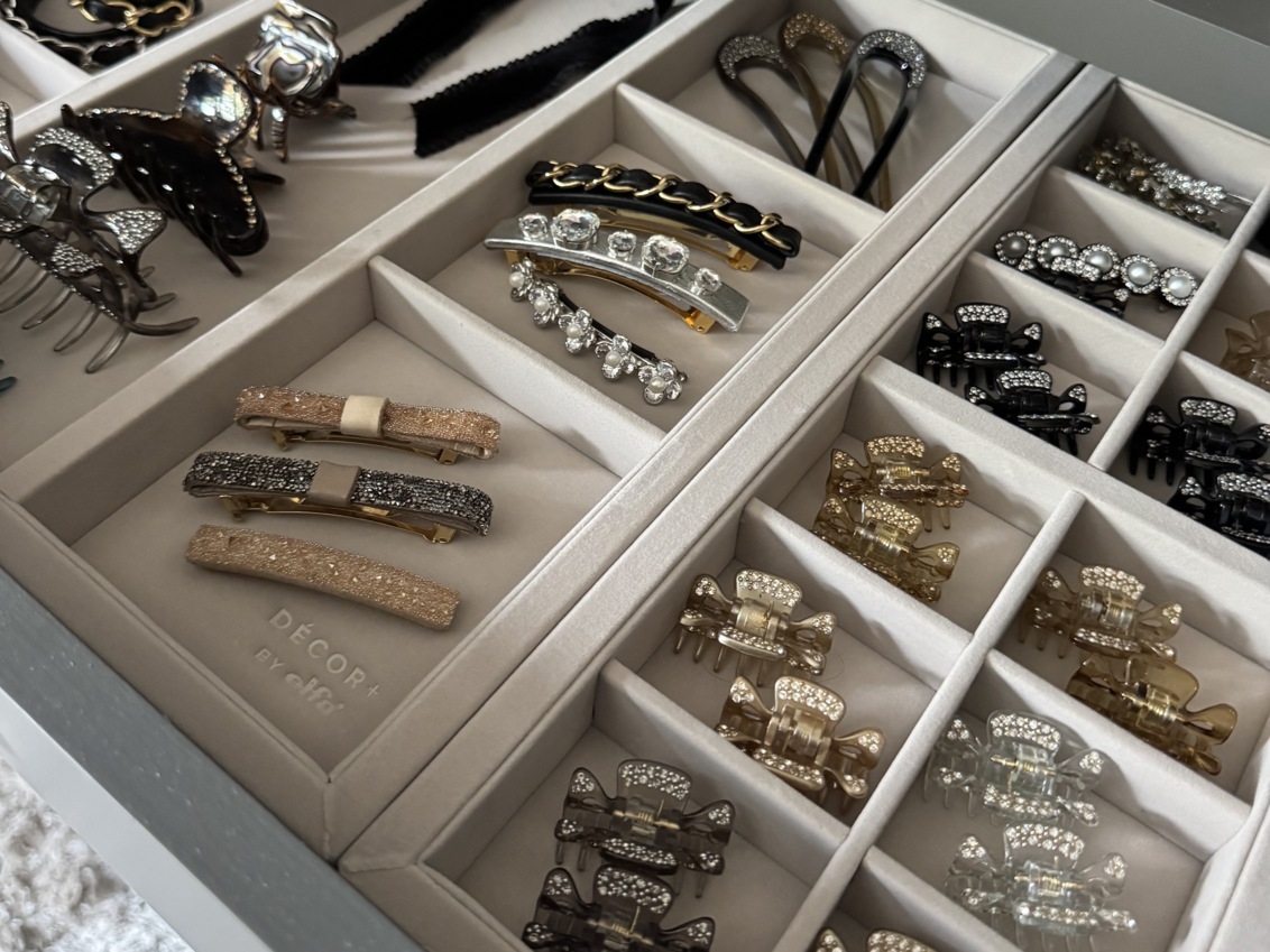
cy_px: 476
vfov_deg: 56.8
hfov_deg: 71.6
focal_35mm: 24
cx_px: 635
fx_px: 881
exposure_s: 1/50
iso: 800
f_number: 1.78
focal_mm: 6.76
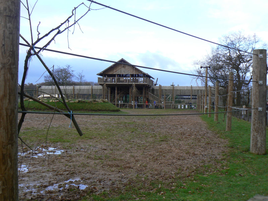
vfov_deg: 39.7
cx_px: 134
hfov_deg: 51.4
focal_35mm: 36
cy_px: 100
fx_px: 279
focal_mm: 6
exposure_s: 1/125
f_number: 5
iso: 80
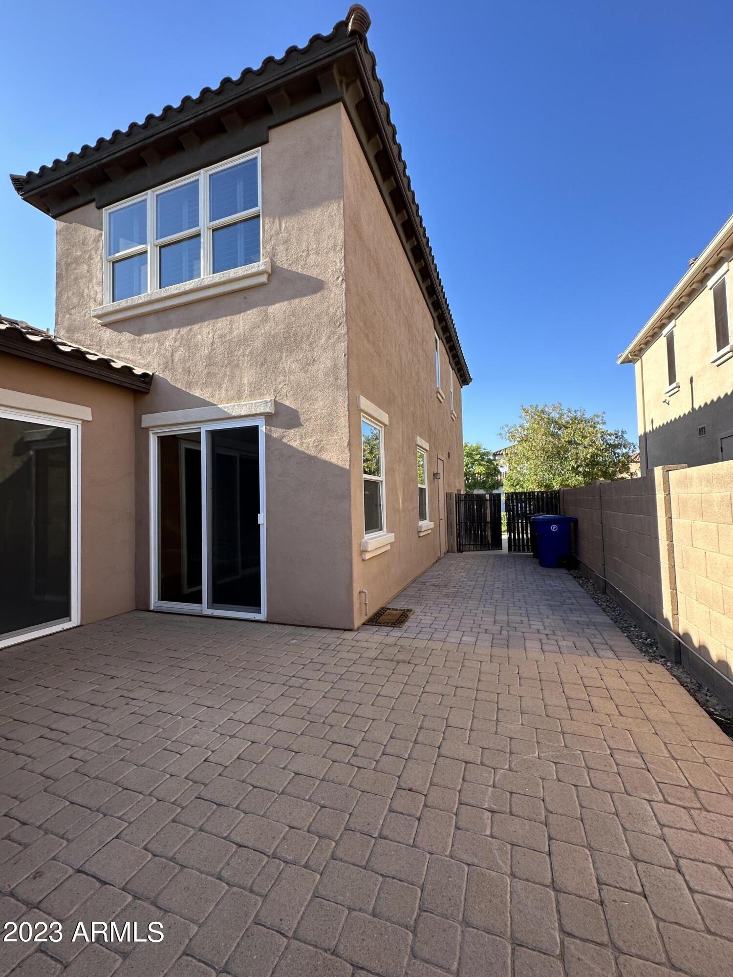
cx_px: 366
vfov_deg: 102.1
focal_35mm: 14
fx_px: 395
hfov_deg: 85.7
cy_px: 488
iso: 40
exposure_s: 1/450
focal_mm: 2.22
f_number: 2.2
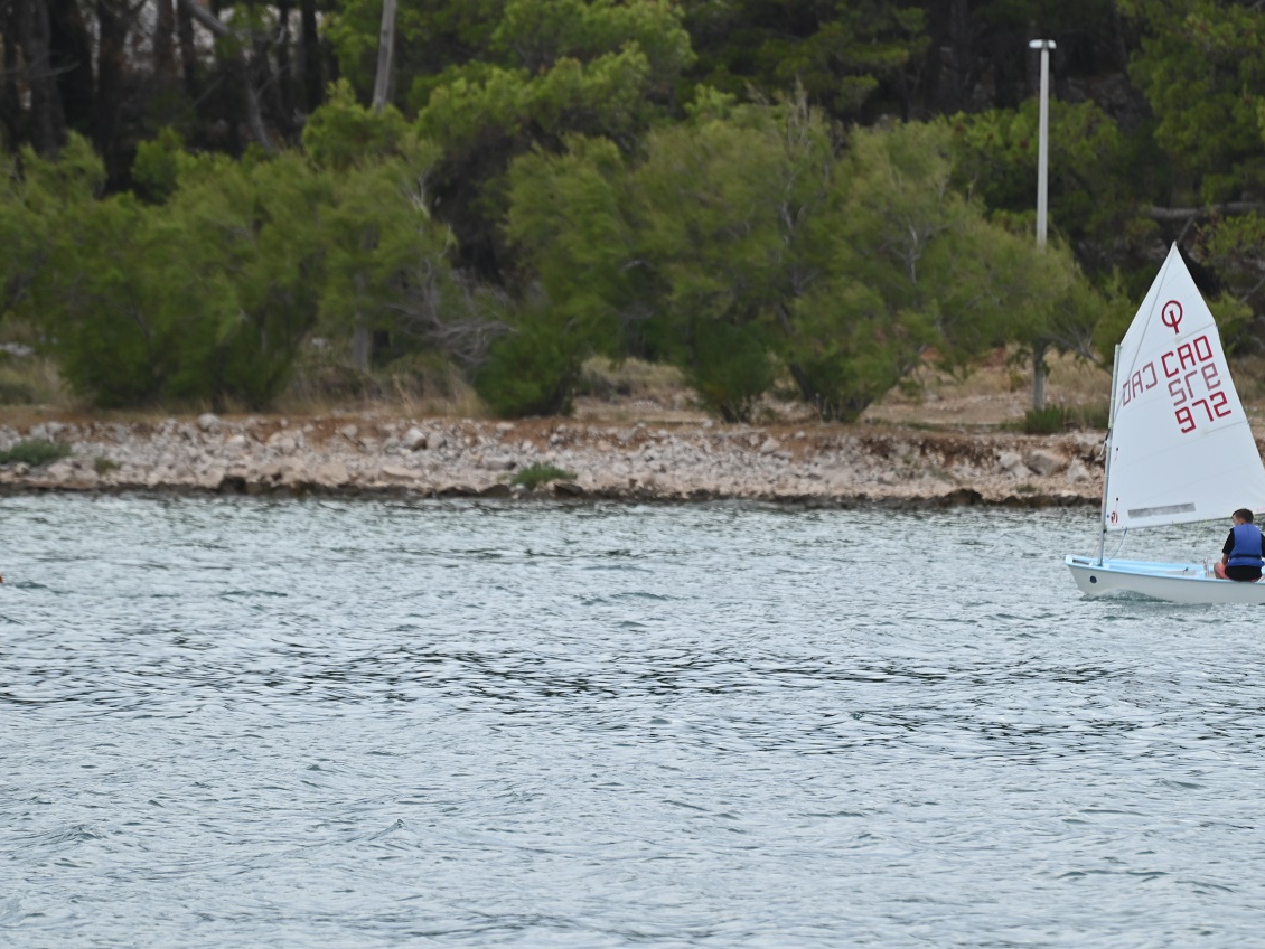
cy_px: 416
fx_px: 13999
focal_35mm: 383
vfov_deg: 3.9
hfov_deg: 5.2
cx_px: 808
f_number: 5.6
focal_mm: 300
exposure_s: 1/400
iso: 250
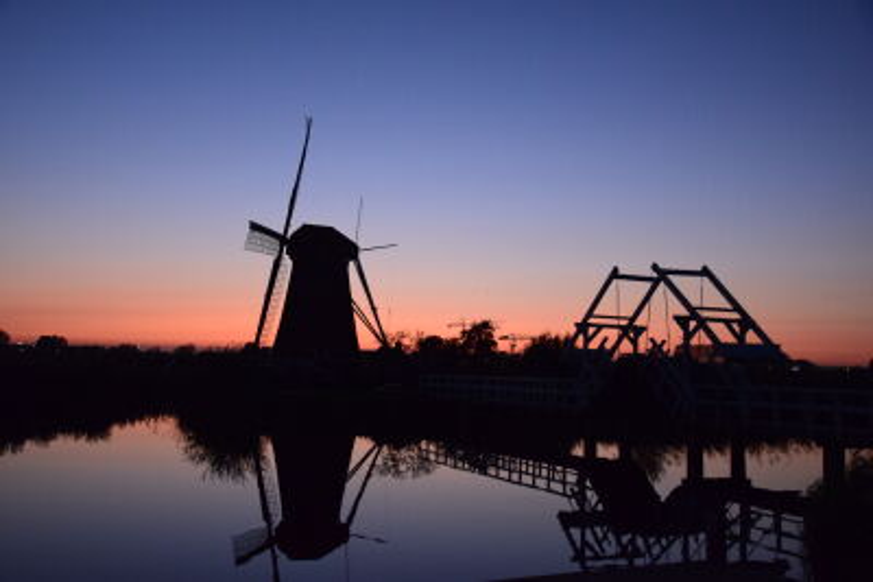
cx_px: 436
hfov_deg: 51.3
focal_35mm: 38
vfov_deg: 35.5
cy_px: 291
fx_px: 910
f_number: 4
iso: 3200
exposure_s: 1/30
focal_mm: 25
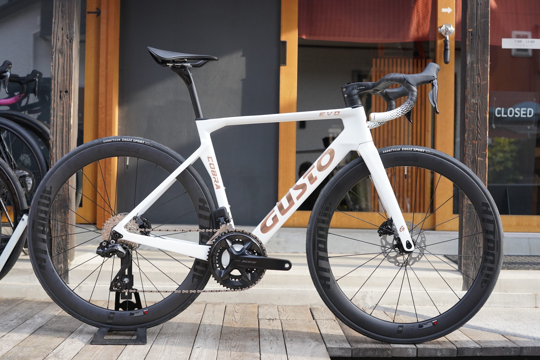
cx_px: 270
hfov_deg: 39.6
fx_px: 750
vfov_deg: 27.0
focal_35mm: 50
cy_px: 180
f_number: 4.5
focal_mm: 50
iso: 1000
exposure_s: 1/640
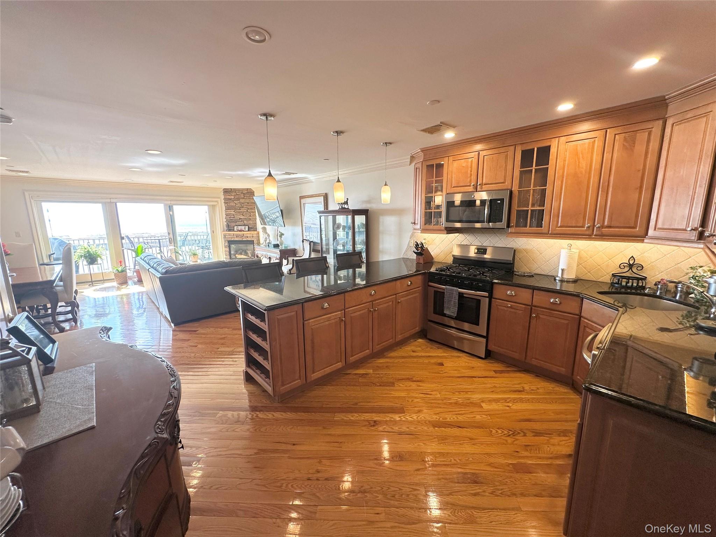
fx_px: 290
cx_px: 358
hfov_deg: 102.1
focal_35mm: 14
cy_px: 268
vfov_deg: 85.7
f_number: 2.2
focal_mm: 2.22
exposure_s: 1/120
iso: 50
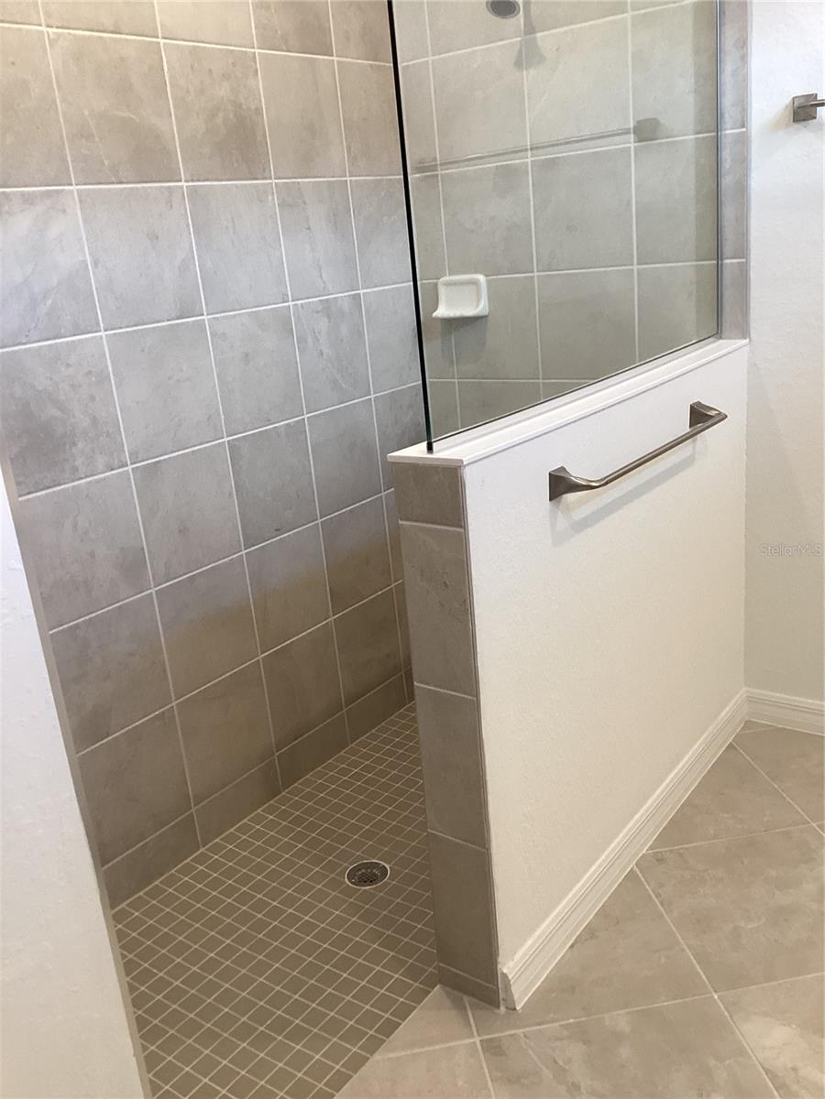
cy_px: 550
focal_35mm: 31
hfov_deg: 45.4
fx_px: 985
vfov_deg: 58.4
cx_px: 412
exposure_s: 1/60
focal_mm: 3.3
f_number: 2.4
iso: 125
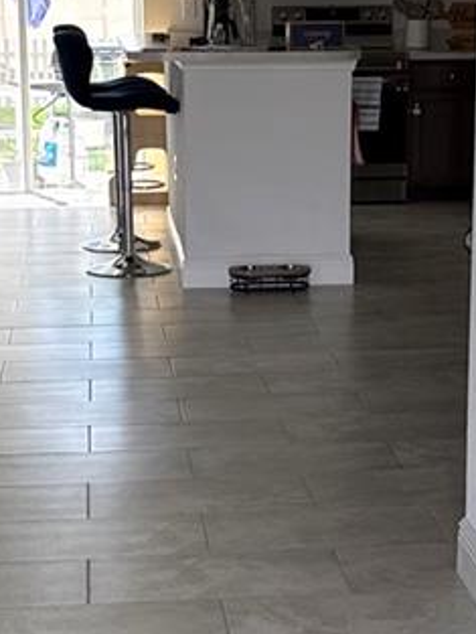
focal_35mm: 92
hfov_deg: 16.1
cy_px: 328
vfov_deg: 21.3
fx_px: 1686
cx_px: 277
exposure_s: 1/243
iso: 125
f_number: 1.78
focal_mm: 6.76
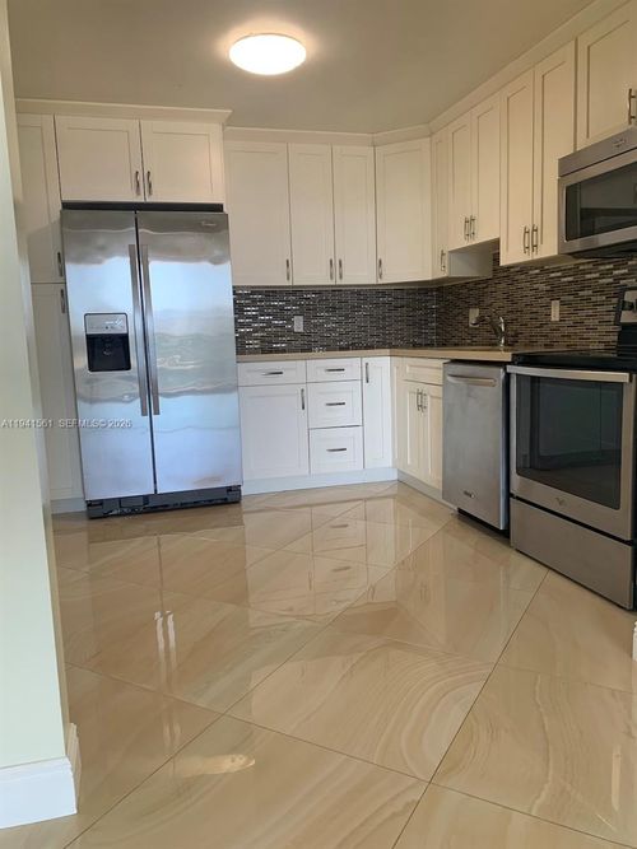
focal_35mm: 26
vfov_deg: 67.3
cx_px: 318
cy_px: 424
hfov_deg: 53.0
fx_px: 638
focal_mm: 4.25
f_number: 1.8
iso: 80
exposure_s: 1/120
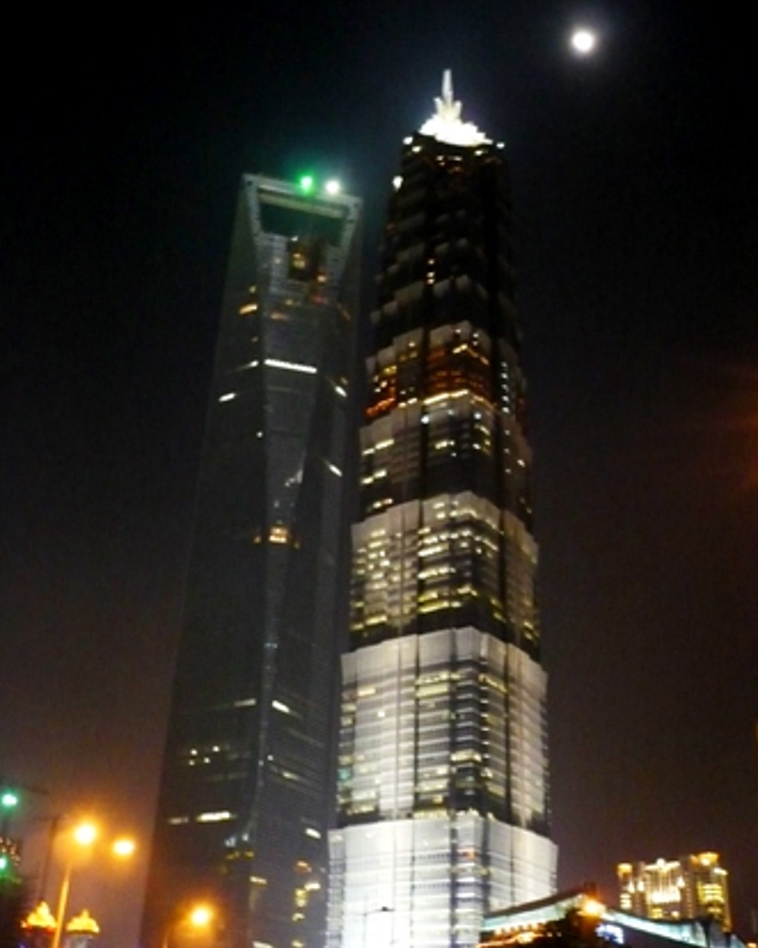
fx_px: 1038
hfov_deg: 40.1
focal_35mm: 37
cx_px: 380
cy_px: 469
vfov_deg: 49.1
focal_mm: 5.8
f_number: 2.8
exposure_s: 1/4
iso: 400
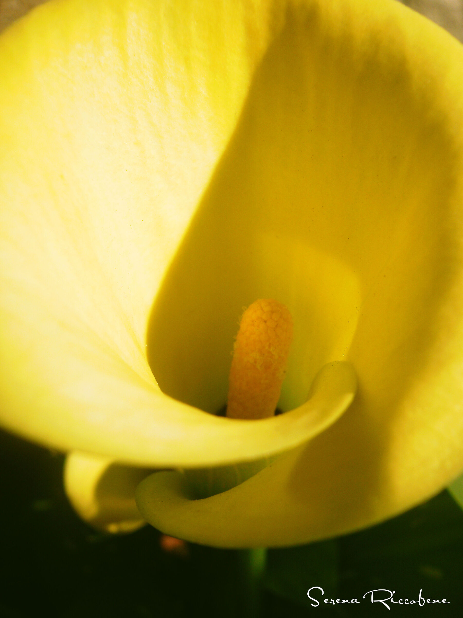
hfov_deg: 45.4
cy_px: 309
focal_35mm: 31
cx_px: 232
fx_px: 553
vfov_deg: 58.4
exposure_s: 1/250
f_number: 8.5
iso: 100
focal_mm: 5.45
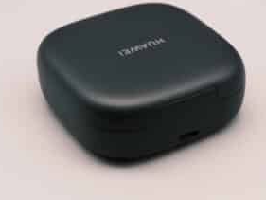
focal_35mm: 100
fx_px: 769
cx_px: 157
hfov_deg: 19.6
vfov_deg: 14.8
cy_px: 121
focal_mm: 50
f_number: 8
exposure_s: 1/150
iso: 1250
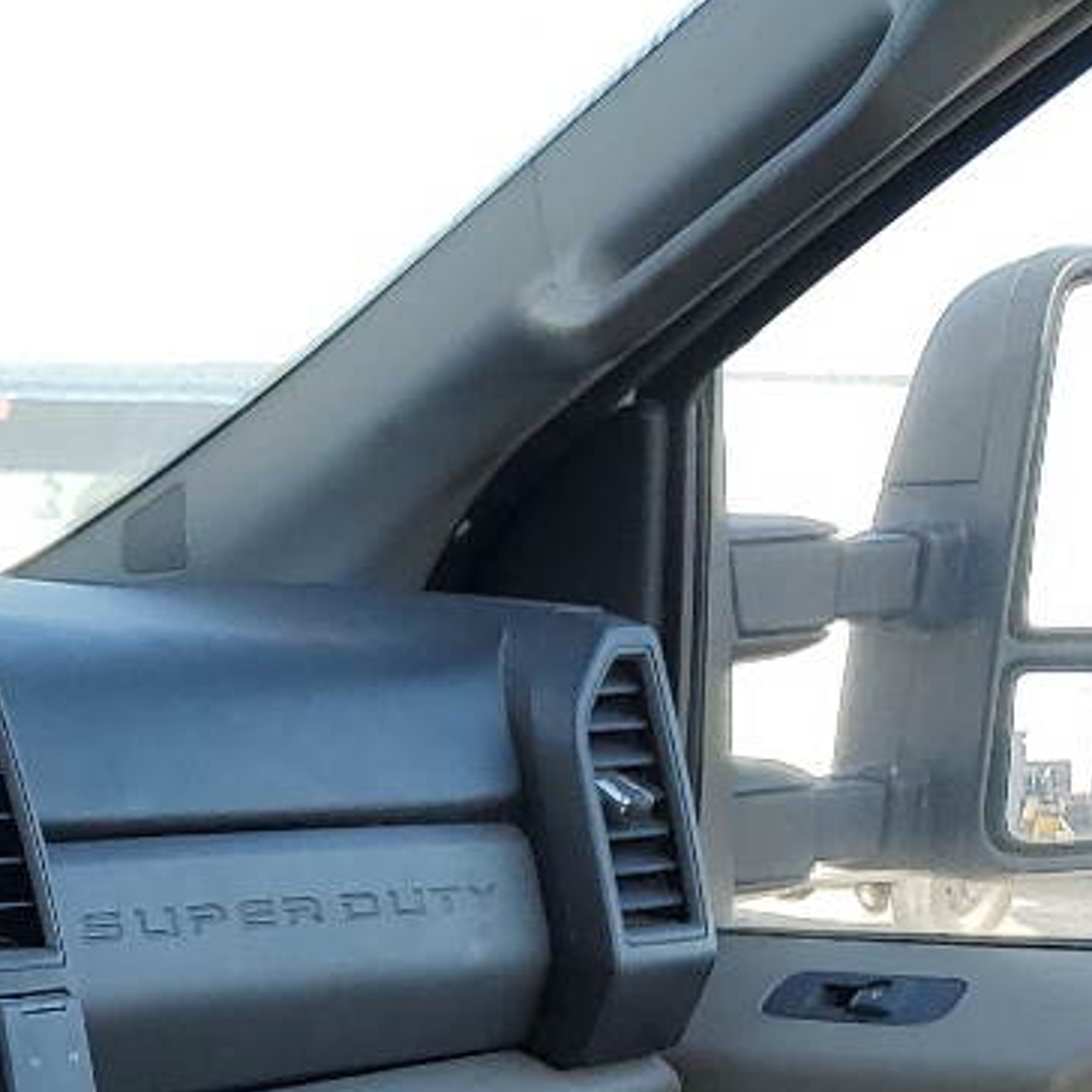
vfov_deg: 15.8
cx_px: -894
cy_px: 1647
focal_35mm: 101
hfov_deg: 14.9
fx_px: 3605
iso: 50
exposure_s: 1/556
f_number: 1.5
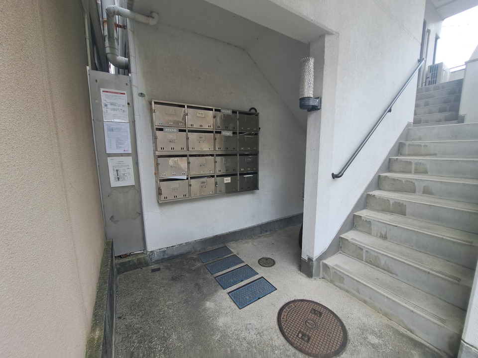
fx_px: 180
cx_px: 239
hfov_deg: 106.2
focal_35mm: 13
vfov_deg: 89.9
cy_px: 179
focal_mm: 1.74
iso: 50
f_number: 2.2
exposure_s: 1/143
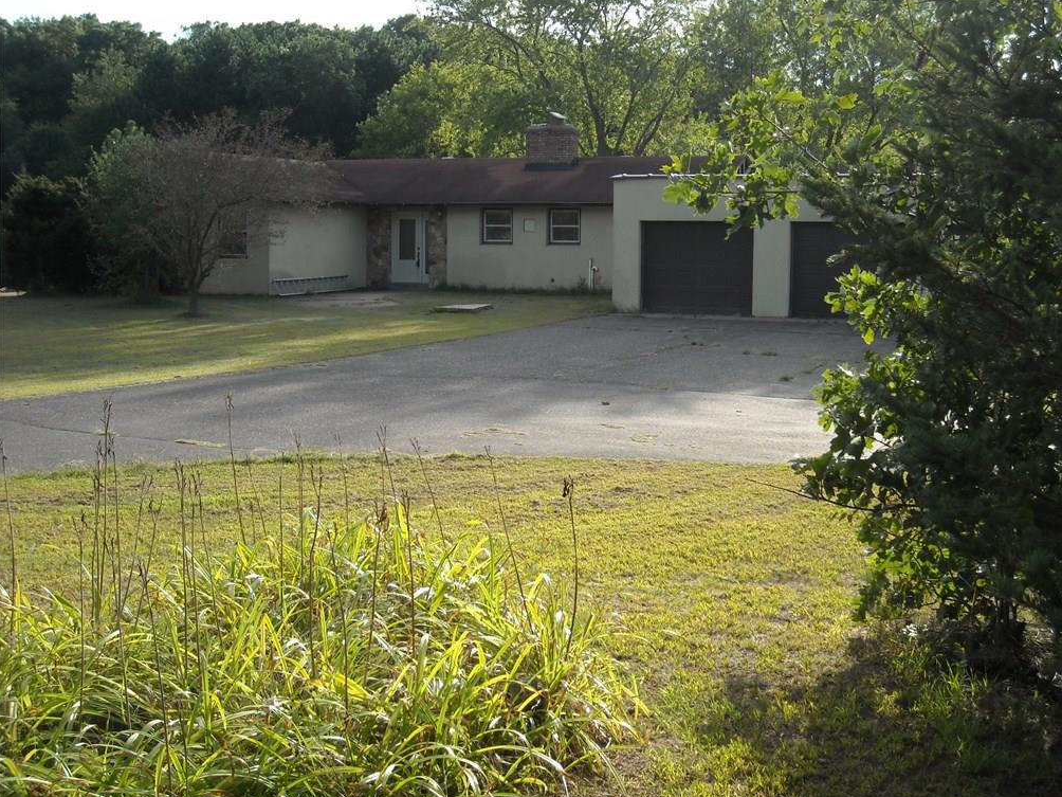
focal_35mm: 50
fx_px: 1534
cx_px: 538
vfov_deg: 29.1
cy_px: 403
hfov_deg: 38.2
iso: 64
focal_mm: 7.92
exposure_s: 1/296
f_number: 3.2
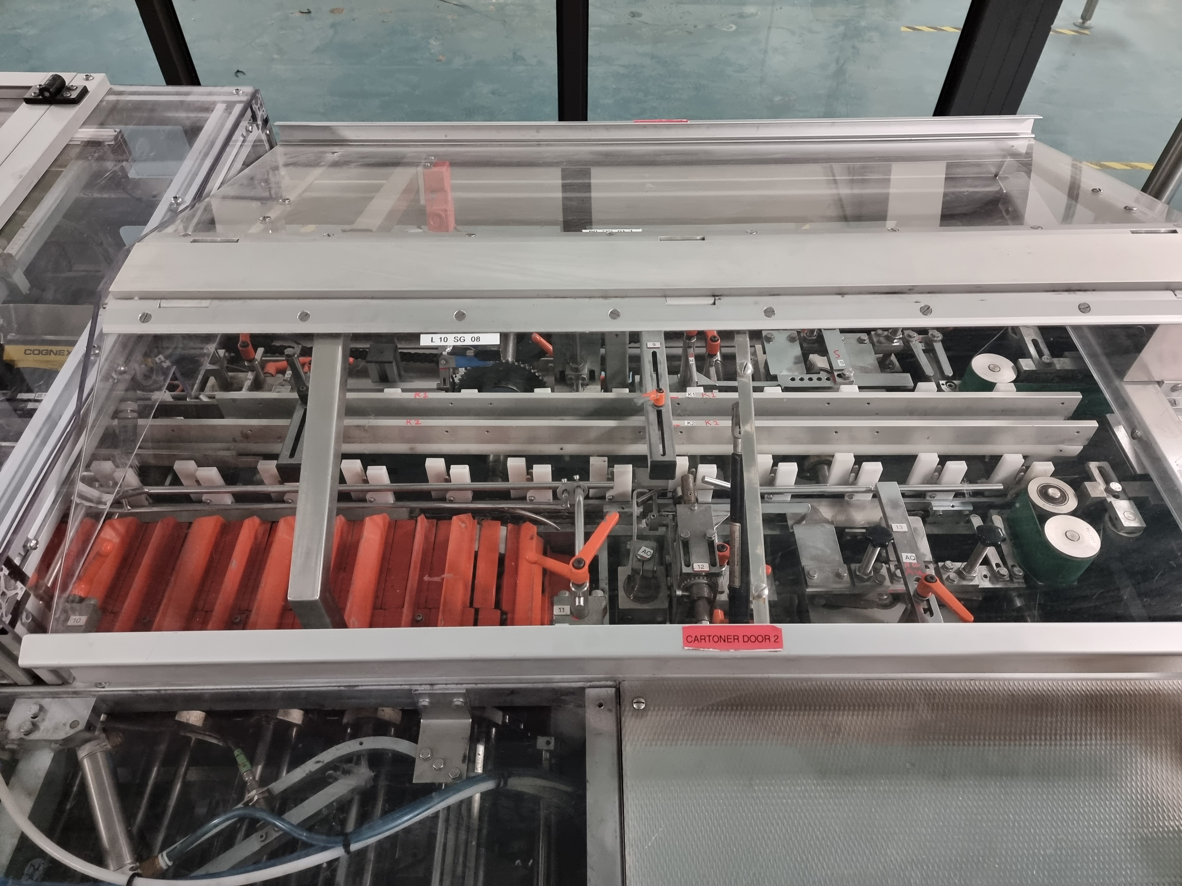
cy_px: 443
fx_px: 820
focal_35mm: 24
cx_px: 591
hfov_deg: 71.6
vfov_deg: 56.8
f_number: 1.8
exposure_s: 1/50
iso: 800
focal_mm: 6.7
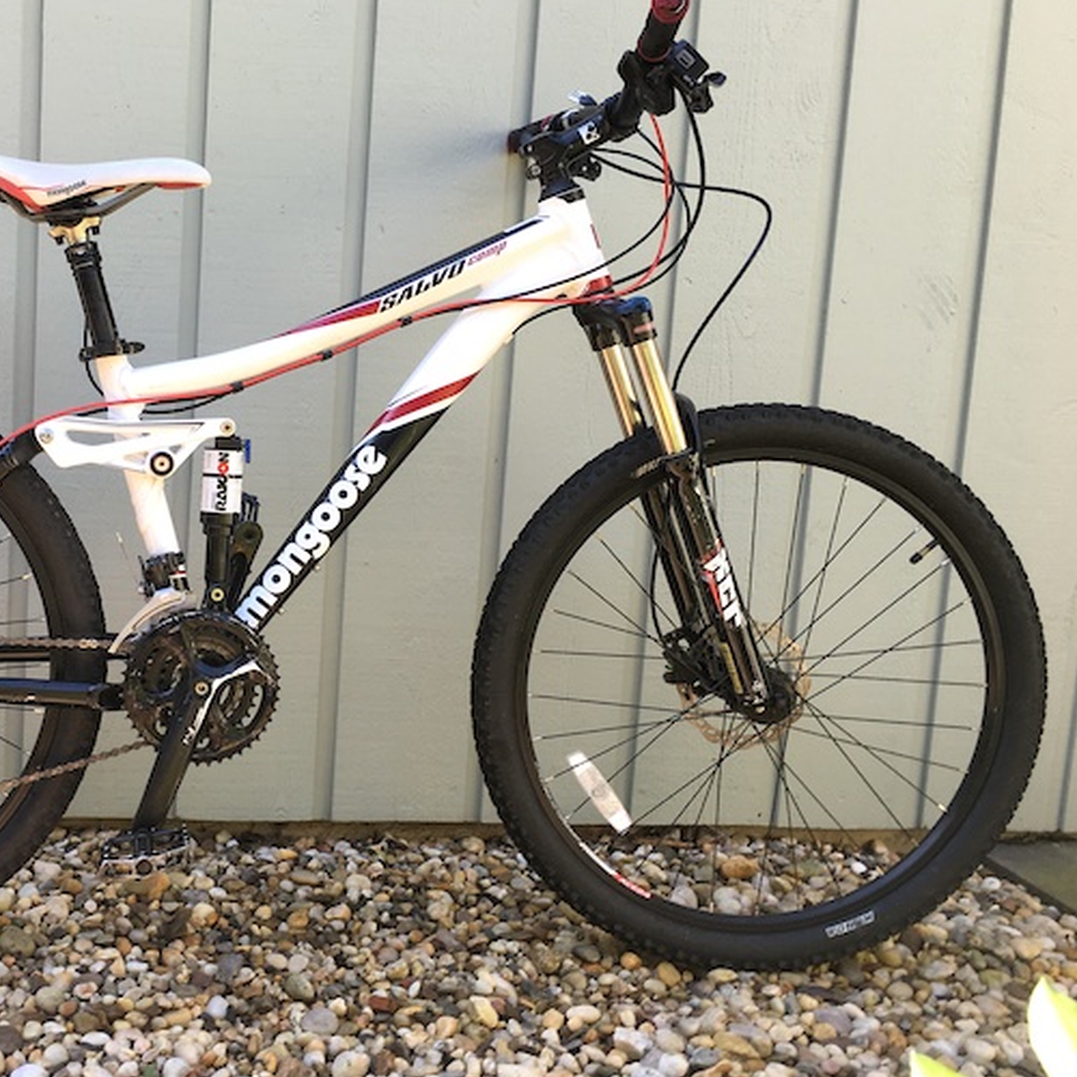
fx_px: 1443
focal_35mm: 41
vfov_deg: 40.9
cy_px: 519
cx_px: 250
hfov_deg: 39.6
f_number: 2.2
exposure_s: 1/120
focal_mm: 4.15
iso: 25
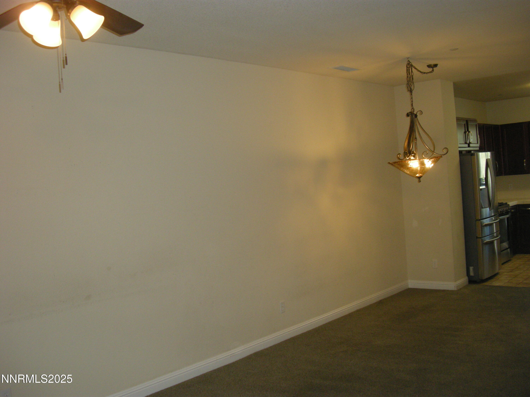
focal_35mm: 37
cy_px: 198
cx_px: 265
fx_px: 567
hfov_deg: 50.1
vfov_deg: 38.7
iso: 241
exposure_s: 1/60
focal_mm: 7.9
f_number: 2.8
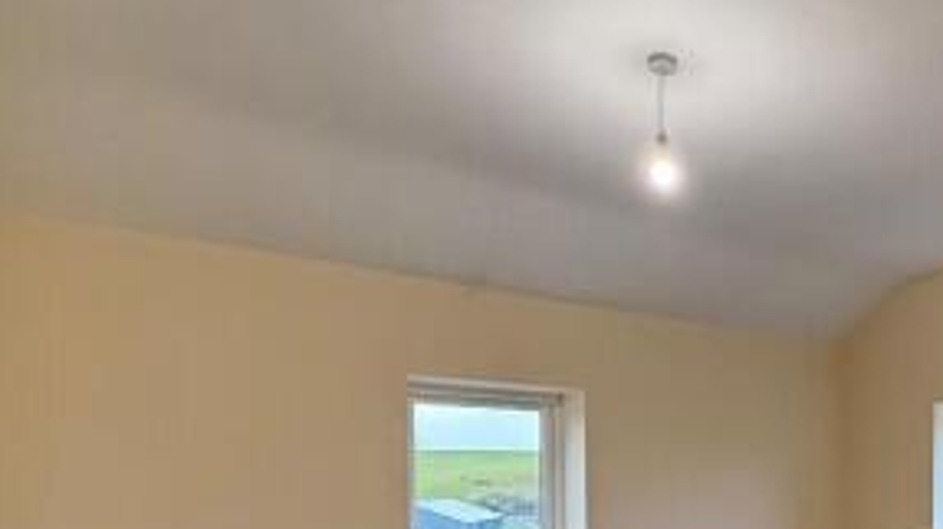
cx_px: 840
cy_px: 504
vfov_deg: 34.9
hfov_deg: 54.9
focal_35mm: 31
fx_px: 775
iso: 500
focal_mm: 2.22
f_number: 2.2
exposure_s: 1/100
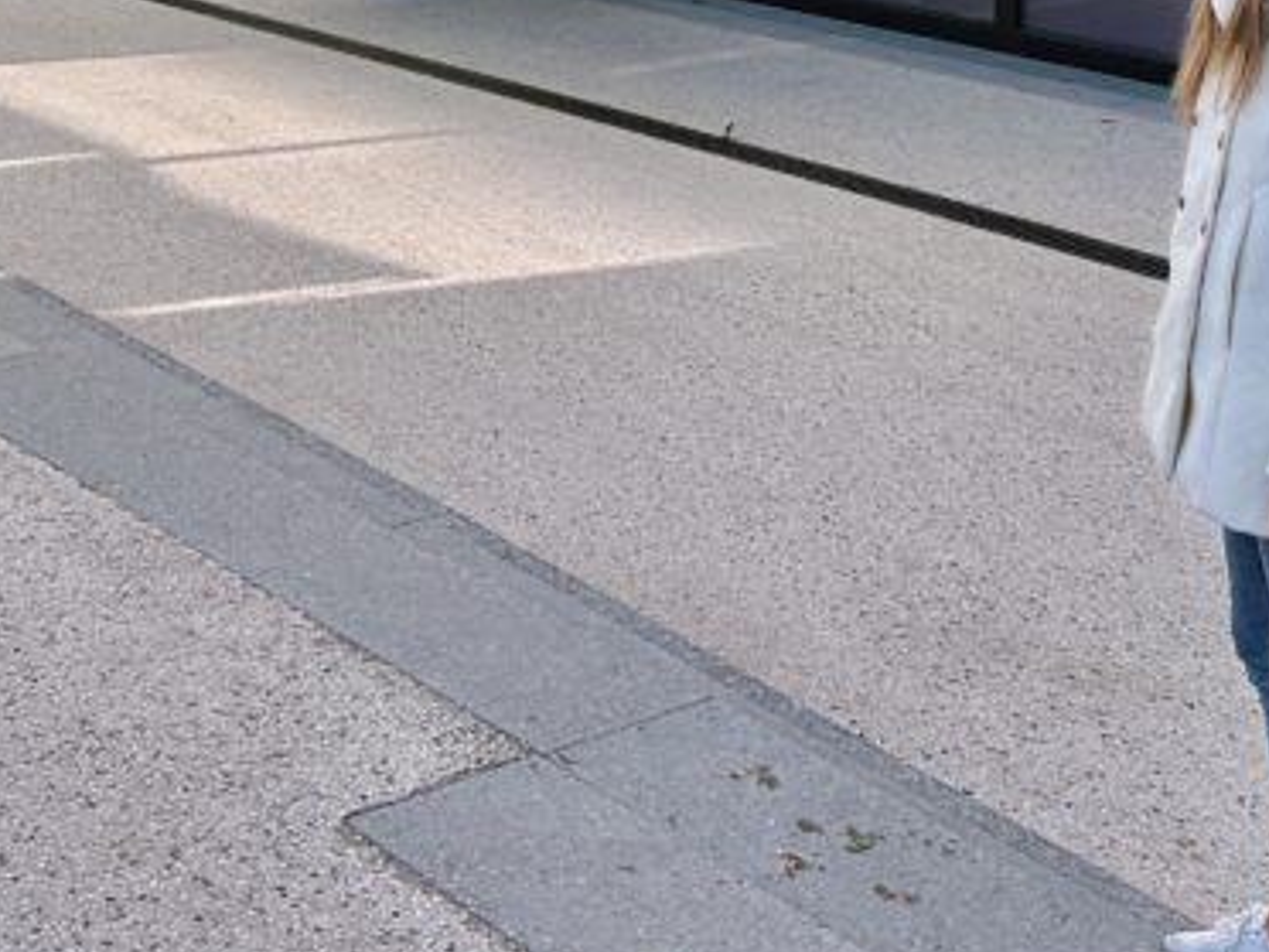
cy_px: -256
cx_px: 692
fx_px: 2420
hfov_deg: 29.4
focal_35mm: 66
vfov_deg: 20.5
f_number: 1.78
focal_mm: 6.86
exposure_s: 1/7042
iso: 80
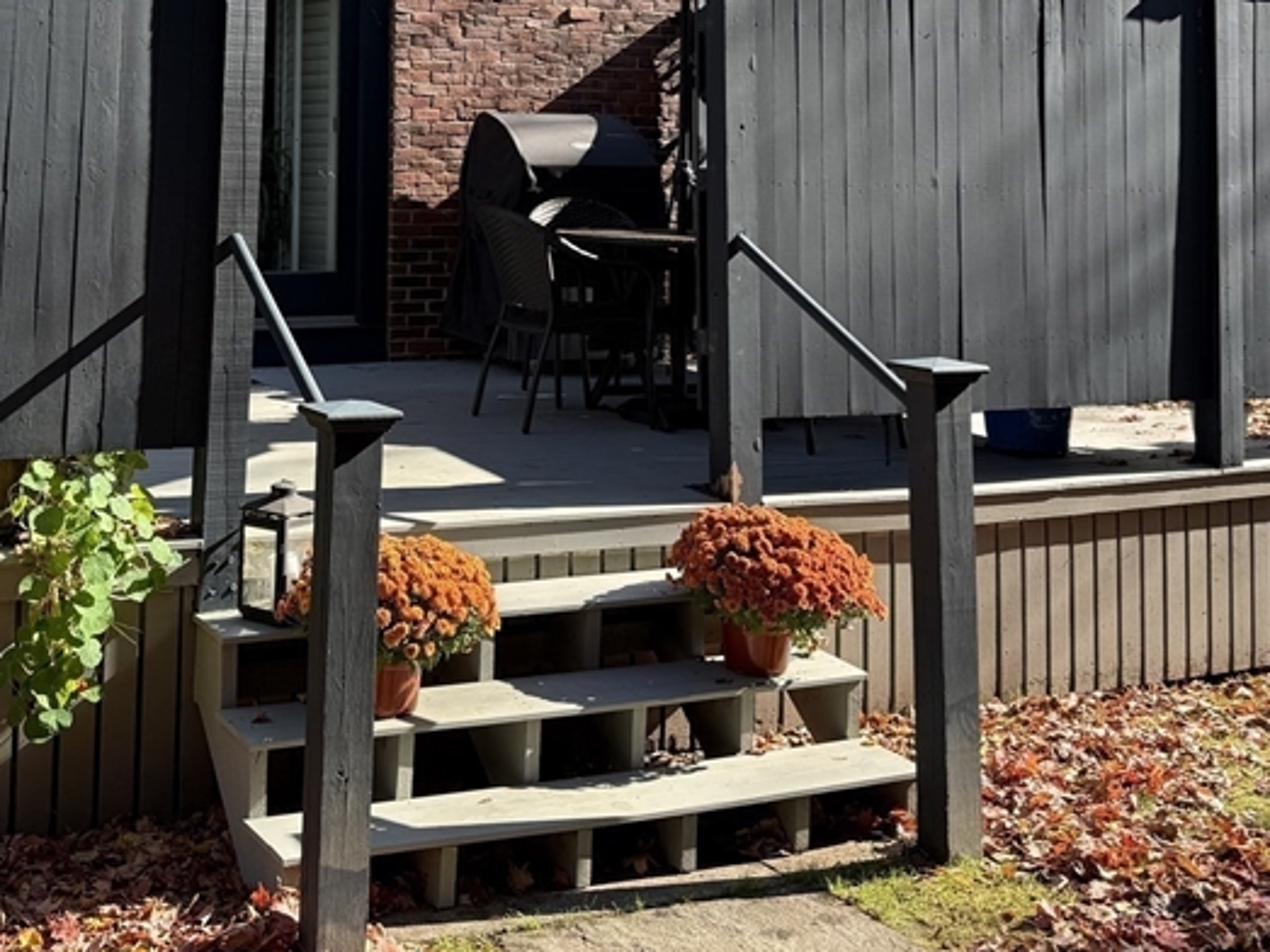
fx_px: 1724
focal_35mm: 47
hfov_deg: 40.0
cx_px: 425
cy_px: 46
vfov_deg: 29.3
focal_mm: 6.76
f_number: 1.78
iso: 80
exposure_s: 1/840
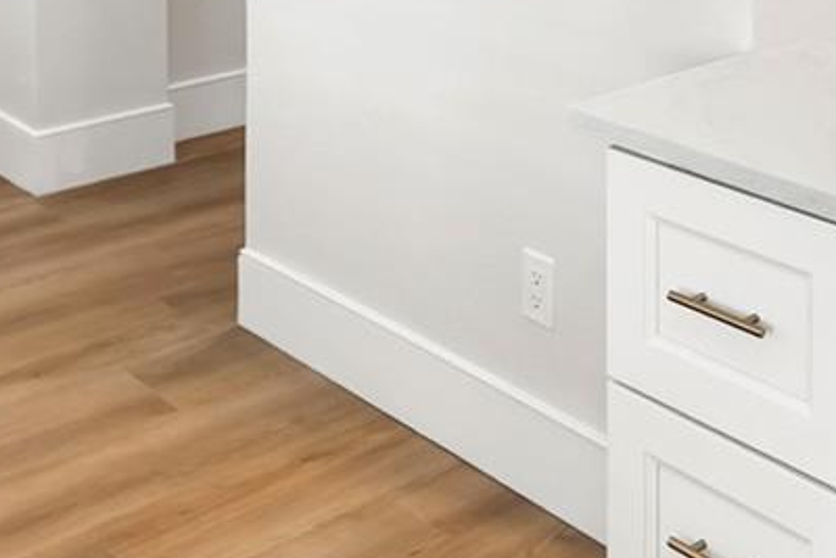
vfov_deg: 19.0
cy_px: -251
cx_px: 412
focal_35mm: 64
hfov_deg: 31.4
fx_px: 1487
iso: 160
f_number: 2.8
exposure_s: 1/15
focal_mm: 16
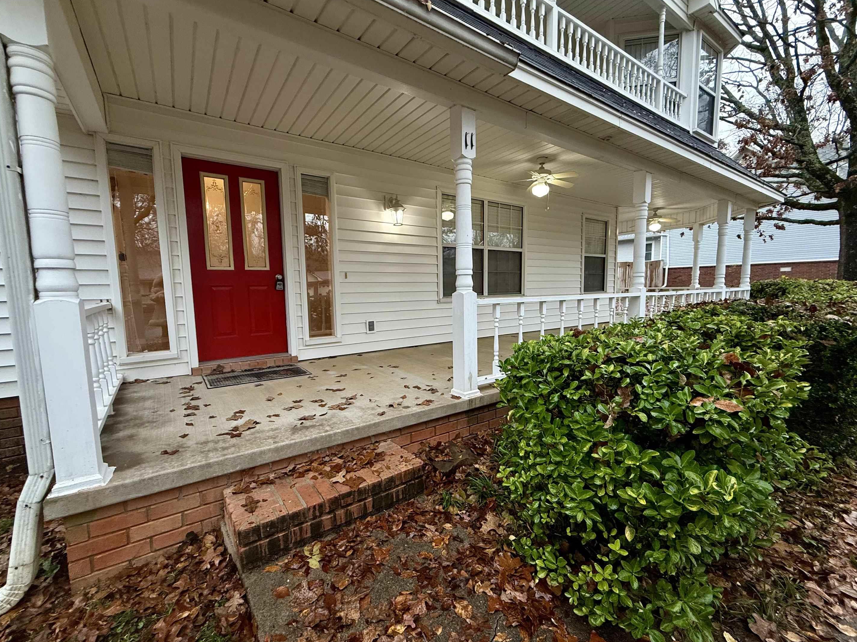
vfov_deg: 81.7
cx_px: 422
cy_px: 326
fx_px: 371
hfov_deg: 98.2
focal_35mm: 15
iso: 160
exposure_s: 1/120
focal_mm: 2.22
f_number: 2.2
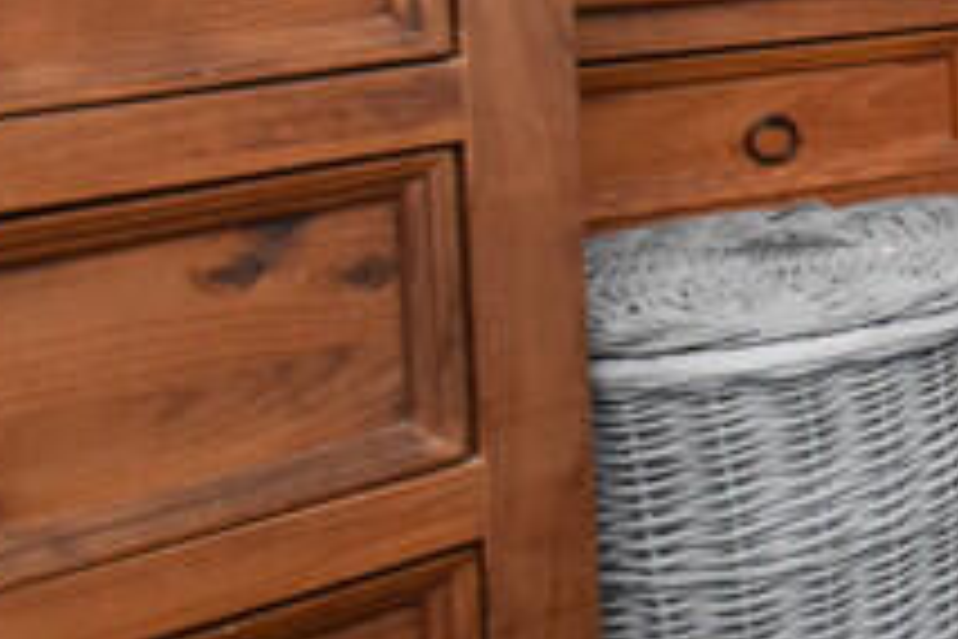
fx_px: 1916
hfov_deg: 17.2
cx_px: 2055
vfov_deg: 17.2
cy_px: -304
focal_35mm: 72
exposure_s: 1/60
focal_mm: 10
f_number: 10
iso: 1600
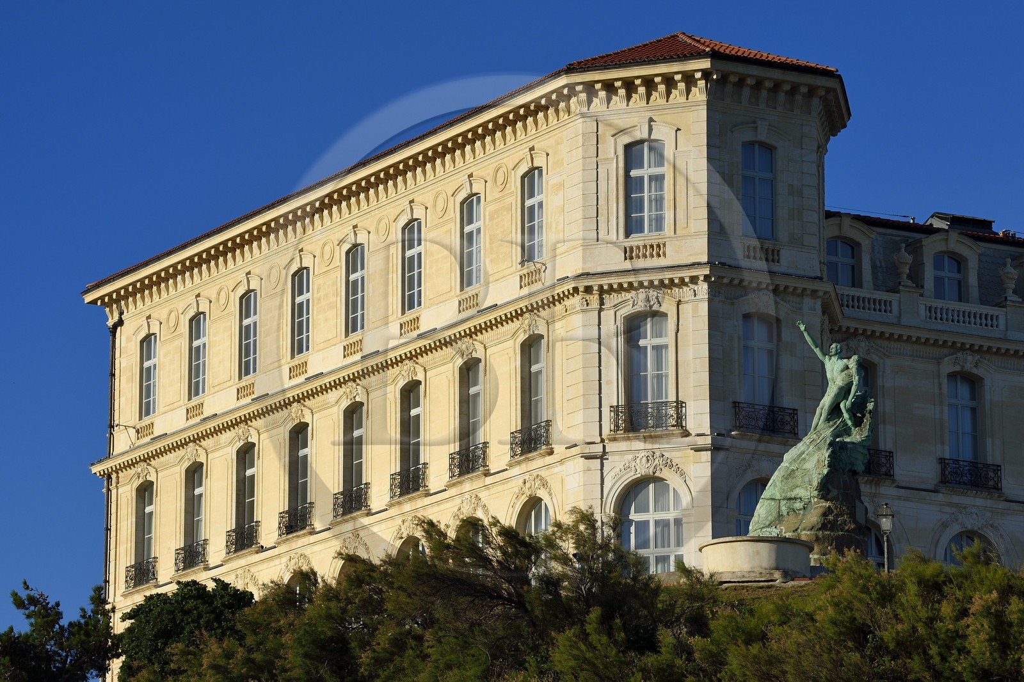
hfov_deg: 13.7
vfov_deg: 9.1
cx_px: 512
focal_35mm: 150
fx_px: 4266
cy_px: 341
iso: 200
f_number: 11
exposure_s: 1/500
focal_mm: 150
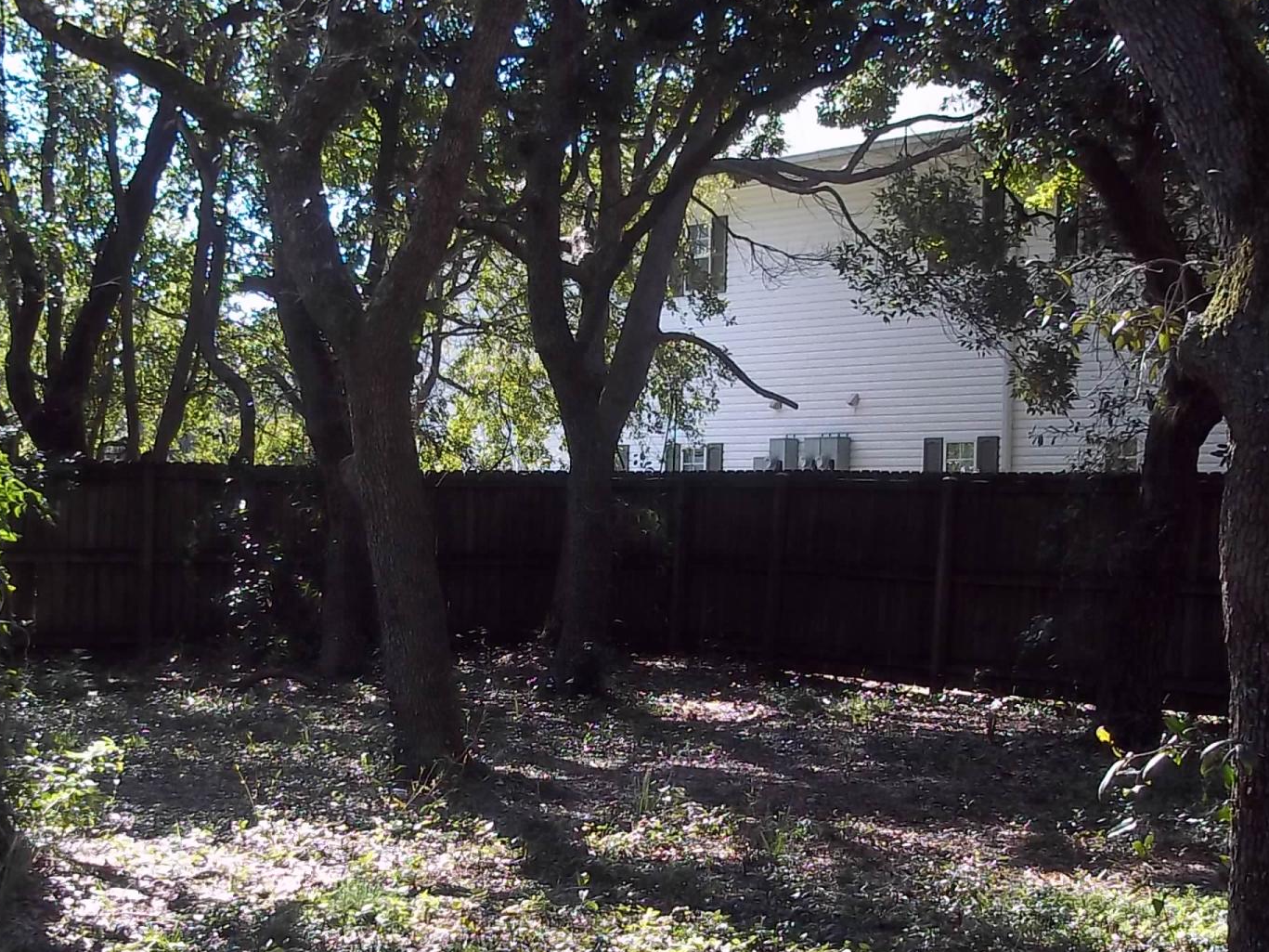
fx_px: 2896
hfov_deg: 24.7
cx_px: 517
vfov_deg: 18.6
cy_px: 573
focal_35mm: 79
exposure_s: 1/200
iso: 80
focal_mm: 6.5
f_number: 3.1
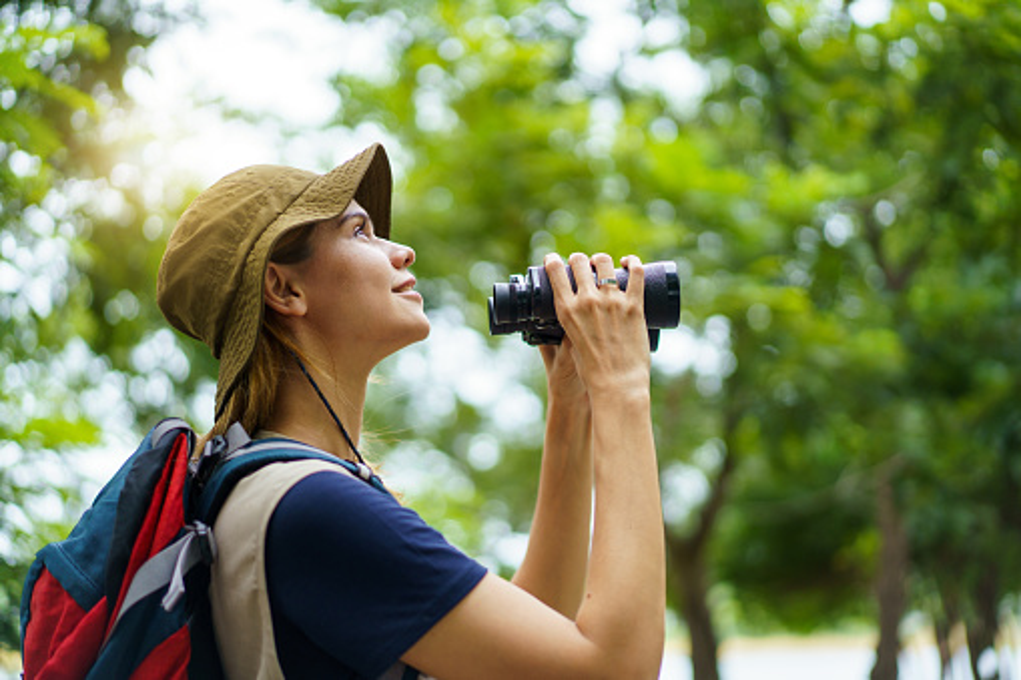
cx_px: 510
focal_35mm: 55
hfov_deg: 36.3
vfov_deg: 24.6
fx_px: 1559
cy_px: 340
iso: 250
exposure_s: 1/1250
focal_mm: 55
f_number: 1.8
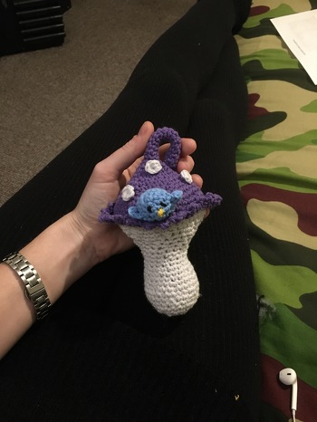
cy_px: 211
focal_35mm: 29
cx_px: 158
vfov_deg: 61.6
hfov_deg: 48.3
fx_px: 354
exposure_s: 1/17
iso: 400
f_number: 2.2
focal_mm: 4.15
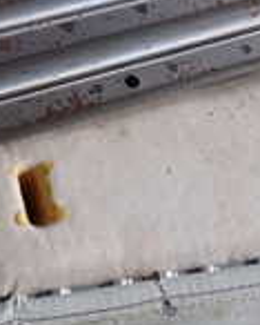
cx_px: 98
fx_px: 961
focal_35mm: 100
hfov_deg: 15.4
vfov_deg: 19.2
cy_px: 145
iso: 100
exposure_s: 1/160
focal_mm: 4.5
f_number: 2
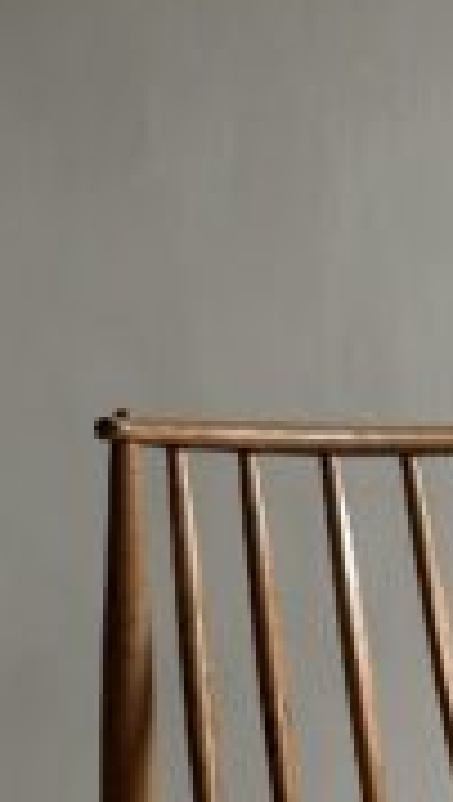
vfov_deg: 17.9
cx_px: 588
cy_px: 766
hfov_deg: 10.2
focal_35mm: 117
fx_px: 2493
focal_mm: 6.86
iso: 320
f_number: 1.78
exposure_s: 1/40
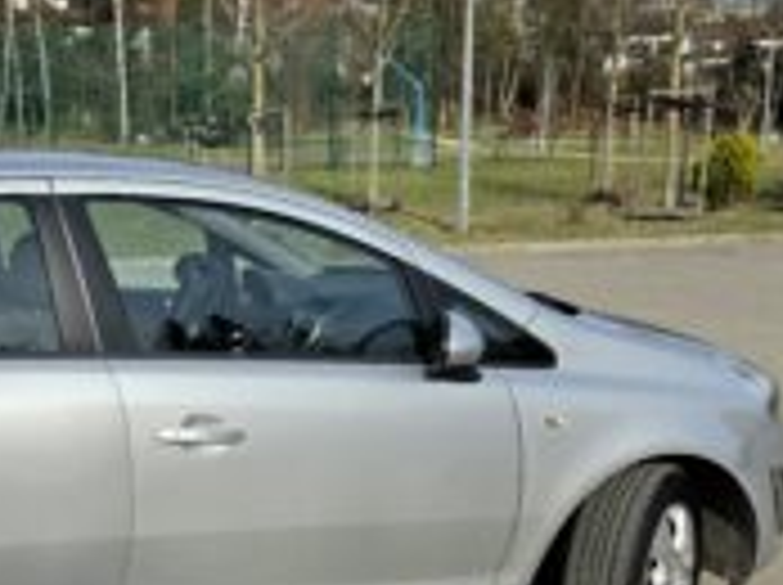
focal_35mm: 53
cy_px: 378
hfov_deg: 34.1
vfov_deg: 27.3
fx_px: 1197
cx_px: 72
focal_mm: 6.5
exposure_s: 1/10000
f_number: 1.4
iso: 40
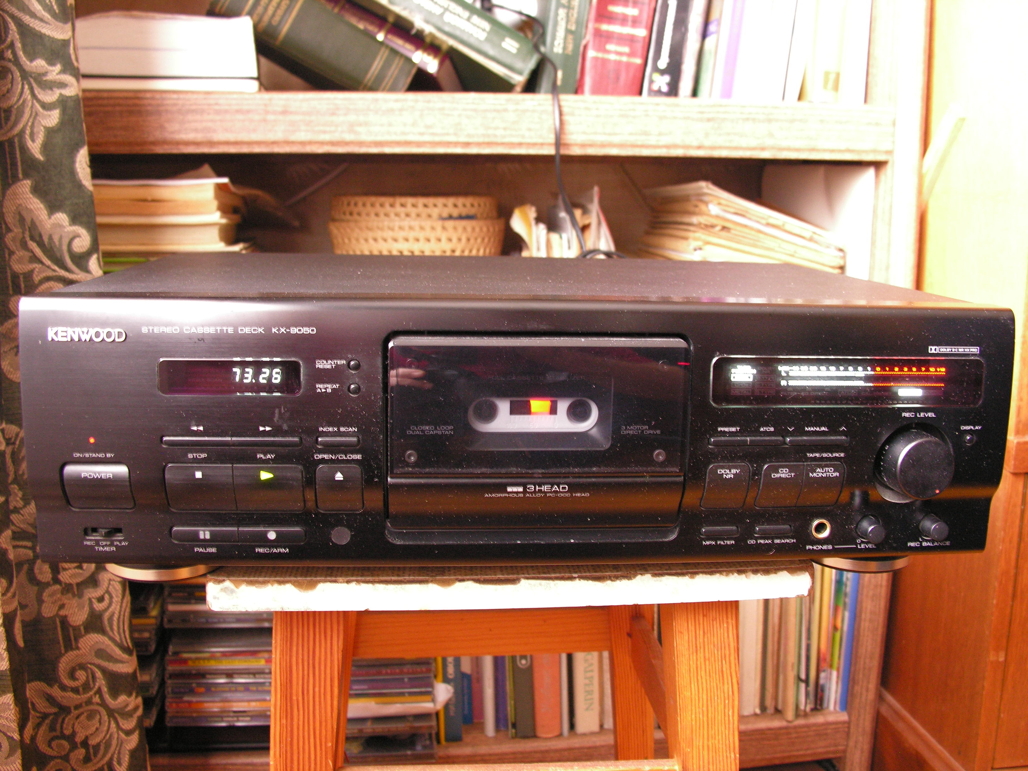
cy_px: 386
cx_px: 514
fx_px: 1039
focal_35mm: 35
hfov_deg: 52.6
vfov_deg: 40.7
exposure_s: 1.87
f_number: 2.8
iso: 200
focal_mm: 8.9
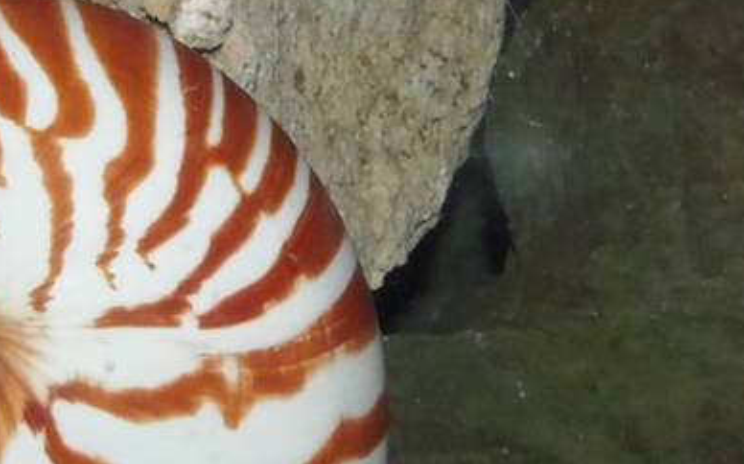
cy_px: -102
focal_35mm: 105
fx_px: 2128
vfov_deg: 12.2
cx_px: 36
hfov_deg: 19.4
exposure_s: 1/30
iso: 200
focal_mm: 4.3
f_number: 2.9
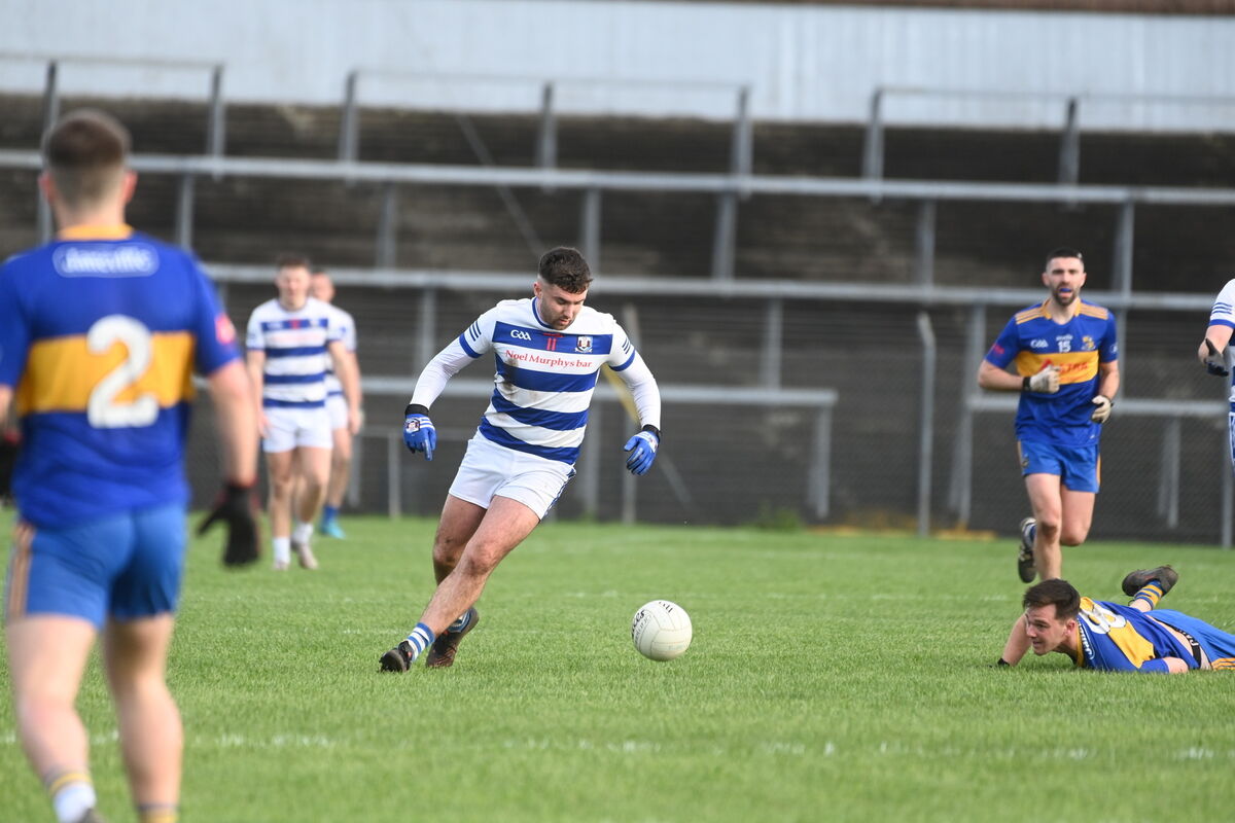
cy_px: 412
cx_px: 618
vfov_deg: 2.7
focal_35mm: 500
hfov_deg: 4.1
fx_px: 17151
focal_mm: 500
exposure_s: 1/800
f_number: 5.6
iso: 1000
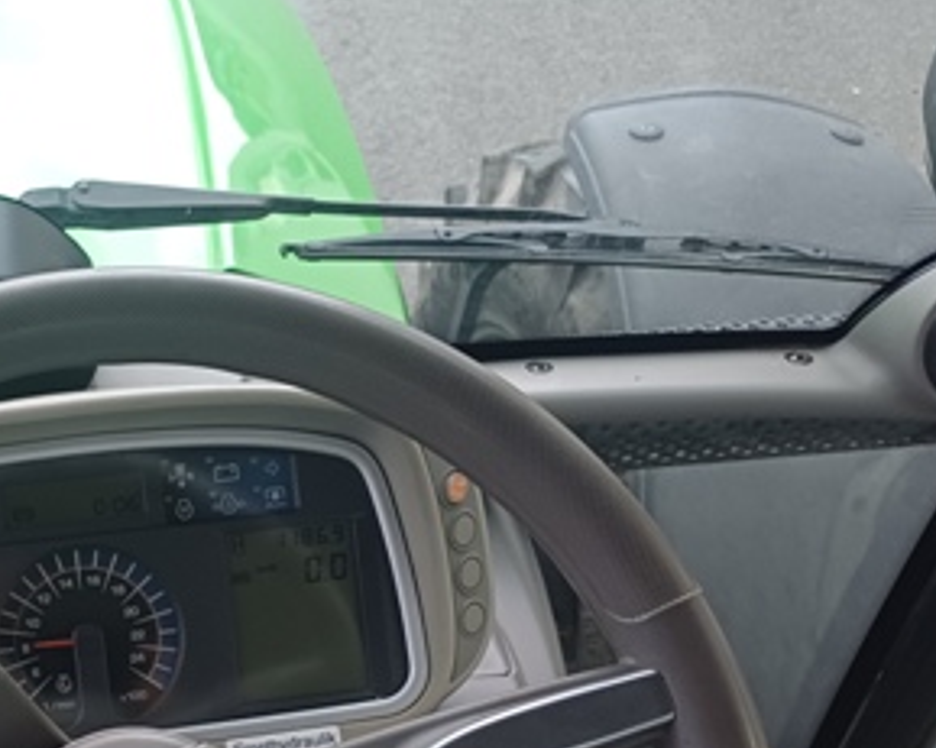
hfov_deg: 32.4
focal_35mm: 54
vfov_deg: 27.0
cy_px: 693
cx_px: 39
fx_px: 1495
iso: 200
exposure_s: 1/50
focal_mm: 4.65
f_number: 1.8
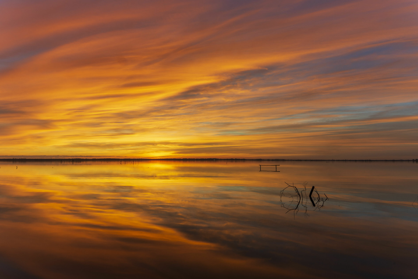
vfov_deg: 59.5
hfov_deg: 81.2
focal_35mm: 21
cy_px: 140
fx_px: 244
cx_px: 209
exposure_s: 1/5
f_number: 16
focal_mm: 14
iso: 100
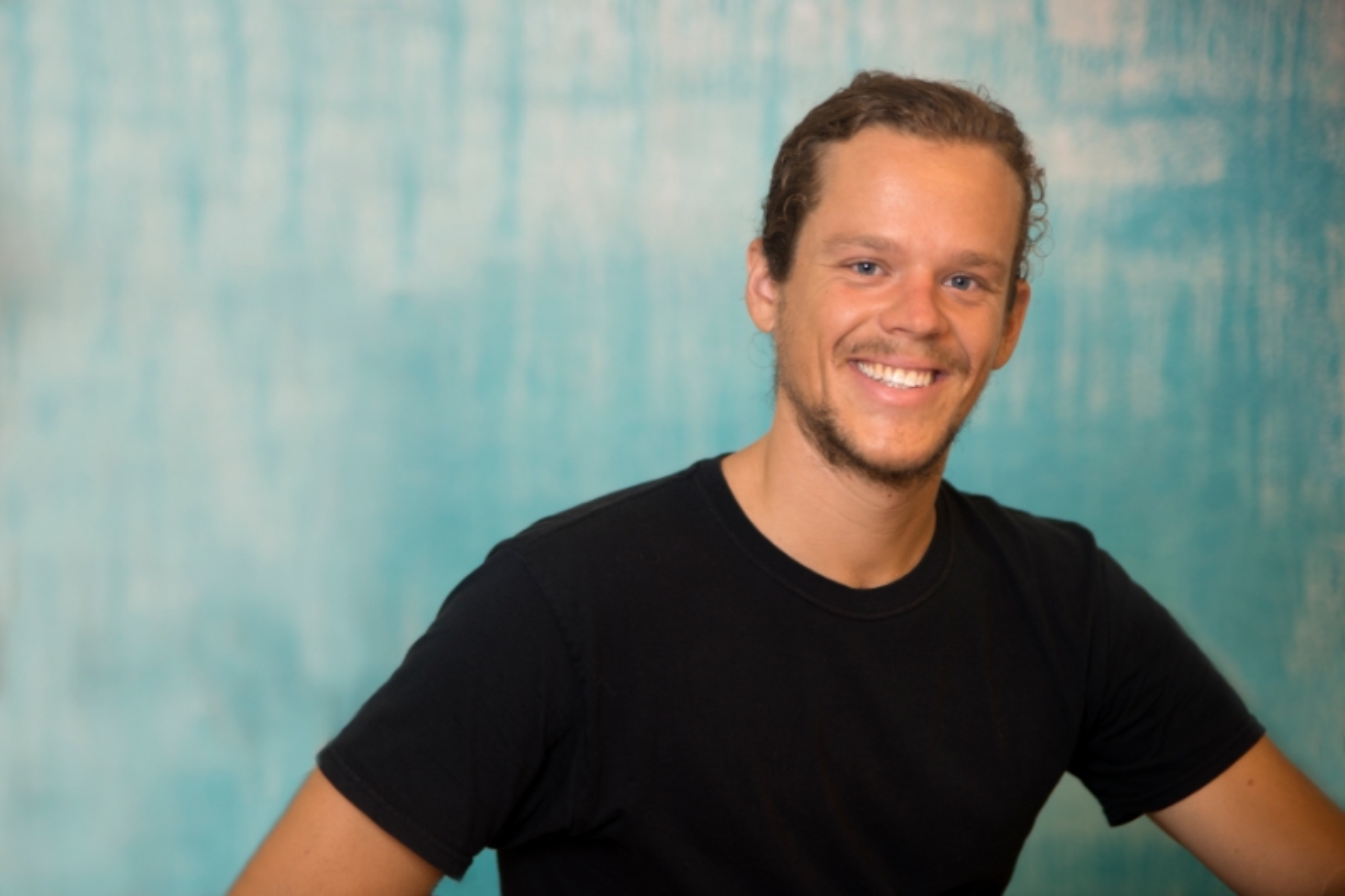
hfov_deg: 19.5
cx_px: 672
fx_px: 3922
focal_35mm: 105
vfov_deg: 13.0
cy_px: 448
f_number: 2.8
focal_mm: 105
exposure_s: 1/125
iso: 200
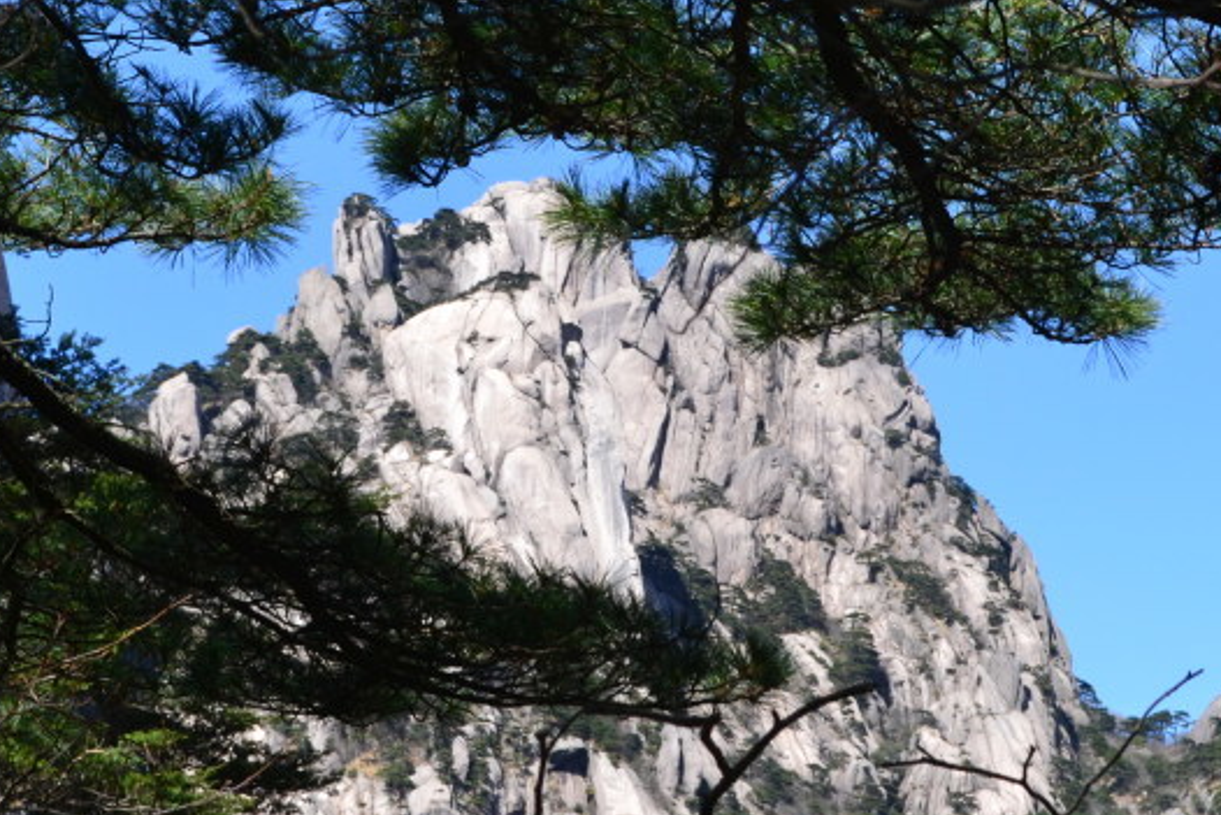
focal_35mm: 111
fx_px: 3766
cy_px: 361
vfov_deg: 12.3
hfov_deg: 18.4
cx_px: 708
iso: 400
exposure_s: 1/200
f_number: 10
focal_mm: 38
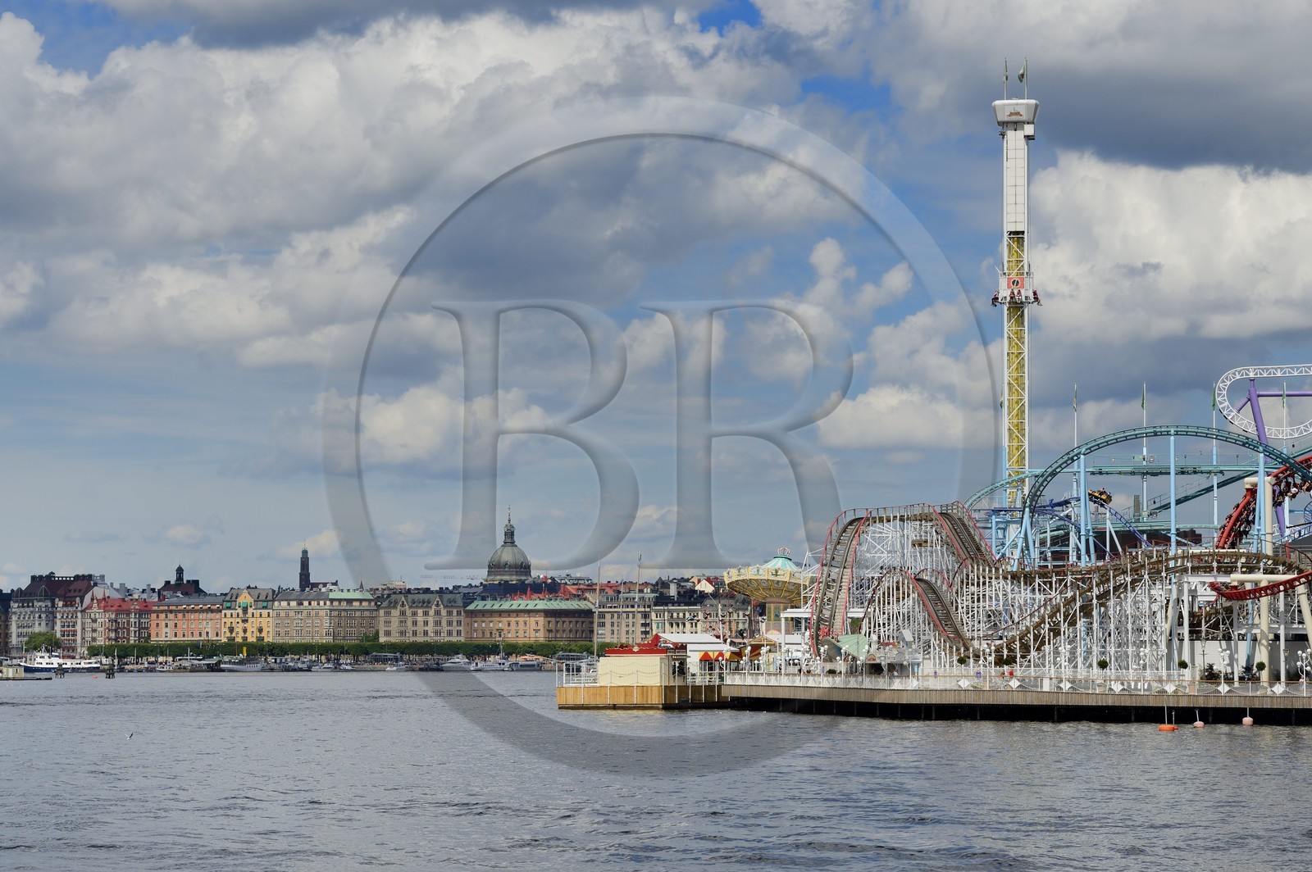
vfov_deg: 13.0
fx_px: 3823
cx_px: 656
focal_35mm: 105
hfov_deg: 19.5
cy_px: 436
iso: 200
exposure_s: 1/500
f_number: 11
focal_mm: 105
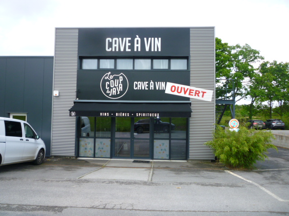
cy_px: 108
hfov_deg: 61.7
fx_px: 242
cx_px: 144
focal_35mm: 29
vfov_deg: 48.2
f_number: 3.3
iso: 100
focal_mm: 5.2
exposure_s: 1/500
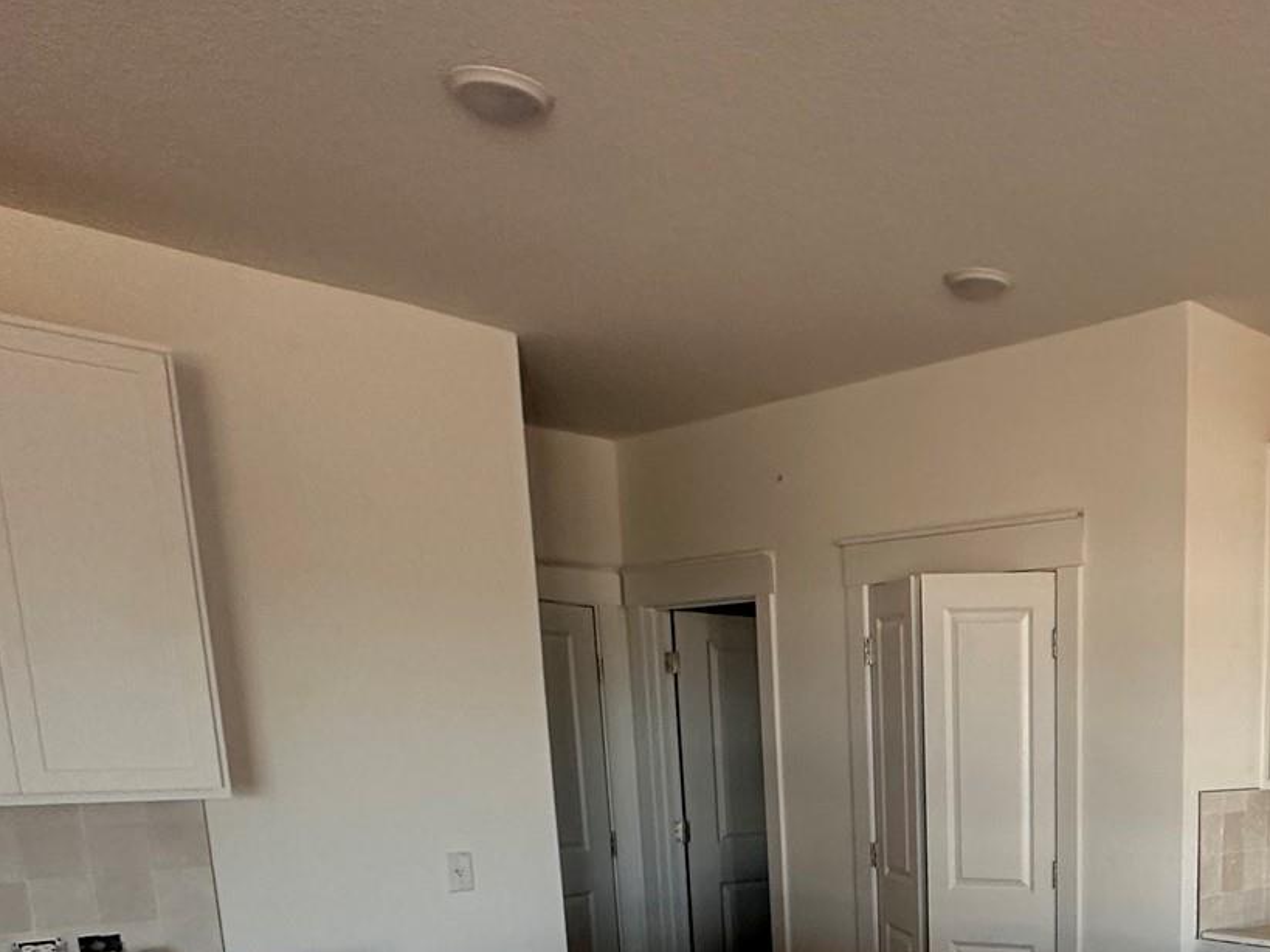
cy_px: 989
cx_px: 1140
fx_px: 1284
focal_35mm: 35
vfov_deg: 36.0
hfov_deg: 47.4
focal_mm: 2.22
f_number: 2.2
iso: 320
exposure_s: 1/99
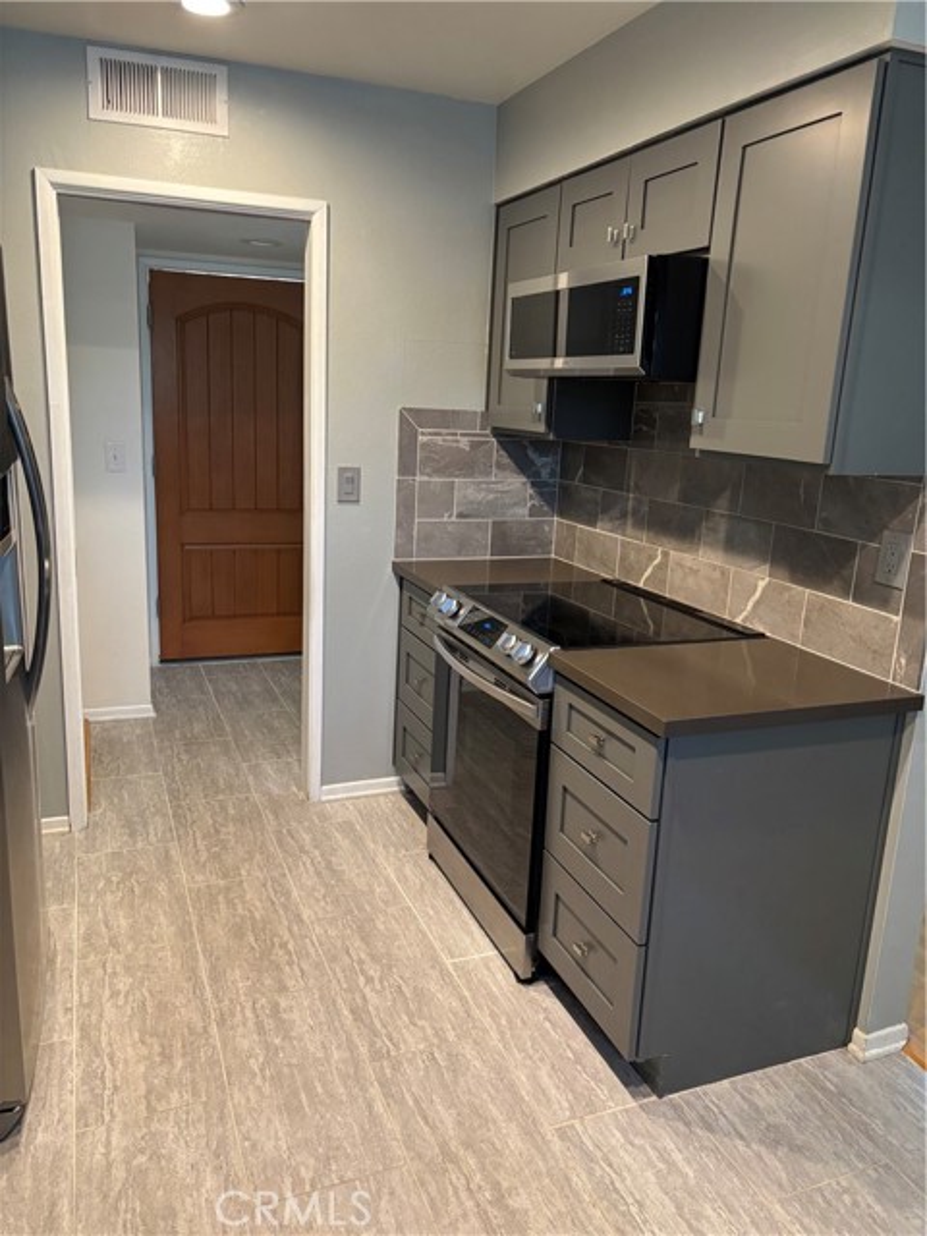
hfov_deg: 53.1
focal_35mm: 26
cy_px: 618
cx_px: 464
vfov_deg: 67.3
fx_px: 928
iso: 250
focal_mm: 5.96
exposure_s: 1/60
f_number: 1.6
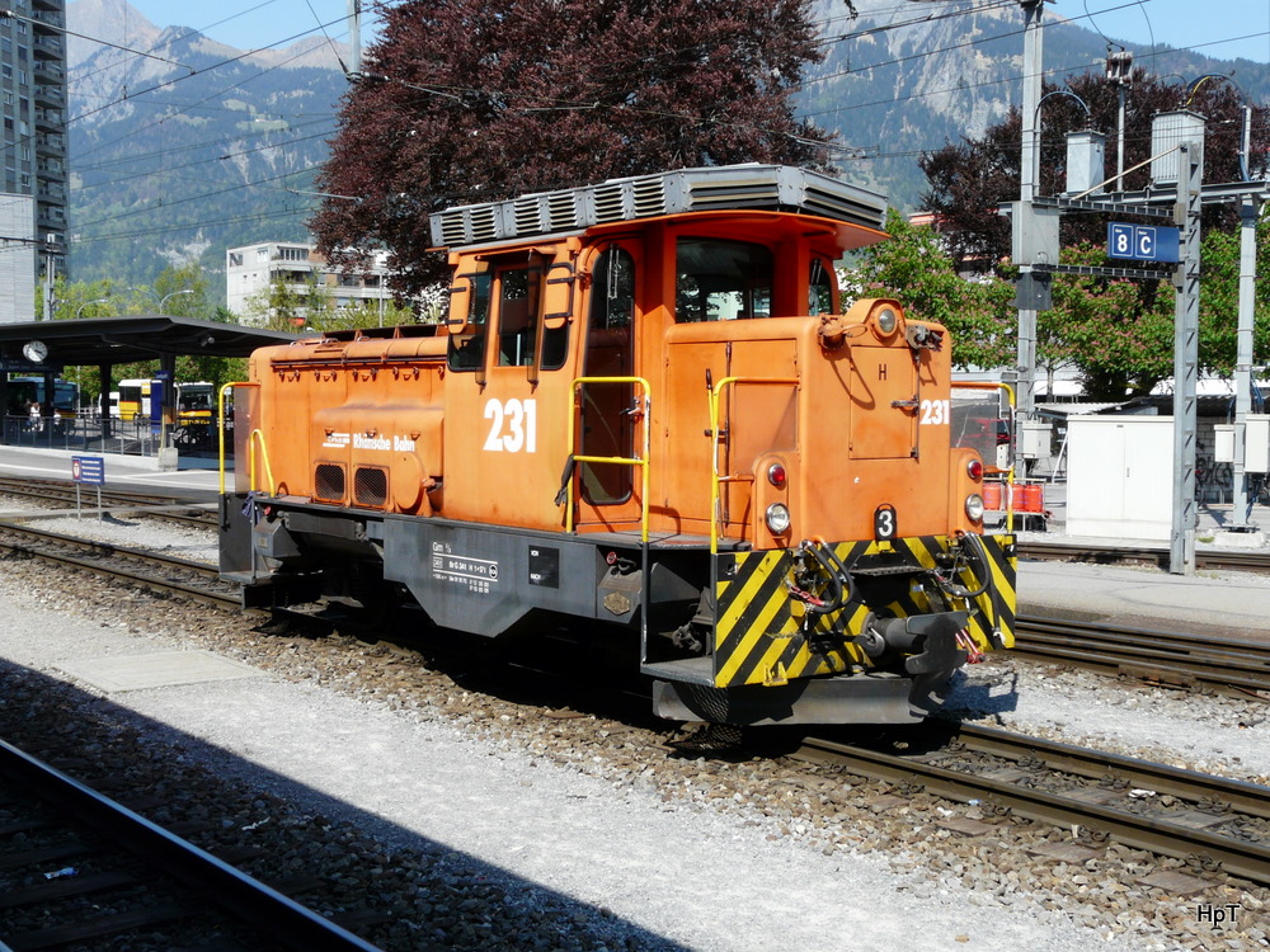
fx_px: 1578
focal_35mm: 43
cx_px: 635
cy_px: 476
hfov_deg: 43.9
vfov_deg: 33.6
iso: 100
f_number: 5.6
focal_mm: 7
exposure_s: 1/400
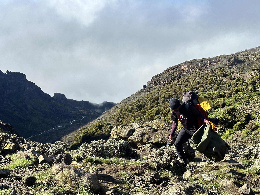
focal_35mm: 49
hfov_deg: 38.9
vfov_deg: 29.7
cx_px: 128
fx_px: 368
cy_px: 98
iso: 64
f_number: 1.78
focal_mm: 6.86
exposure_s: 1/2976
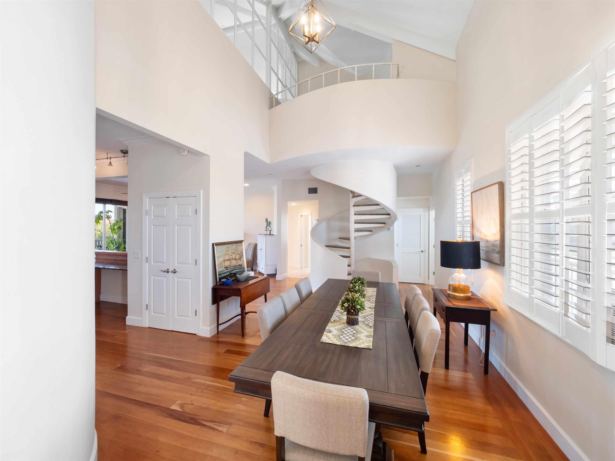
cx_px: 308
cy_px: 230
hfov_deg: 102.1
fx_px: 249
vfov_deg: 85.7
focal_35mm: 14
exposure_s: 1/3
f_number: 7.1
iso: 200
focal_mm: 7
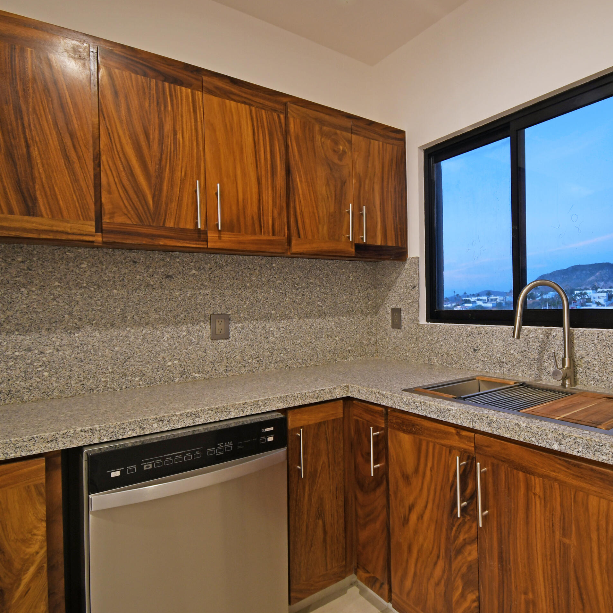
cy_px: 309
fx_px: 401
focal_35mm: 20
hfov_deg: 72.8
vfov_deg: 74.8
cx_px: 405
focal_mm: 10
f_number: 4.5
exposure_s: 1/6
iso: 200
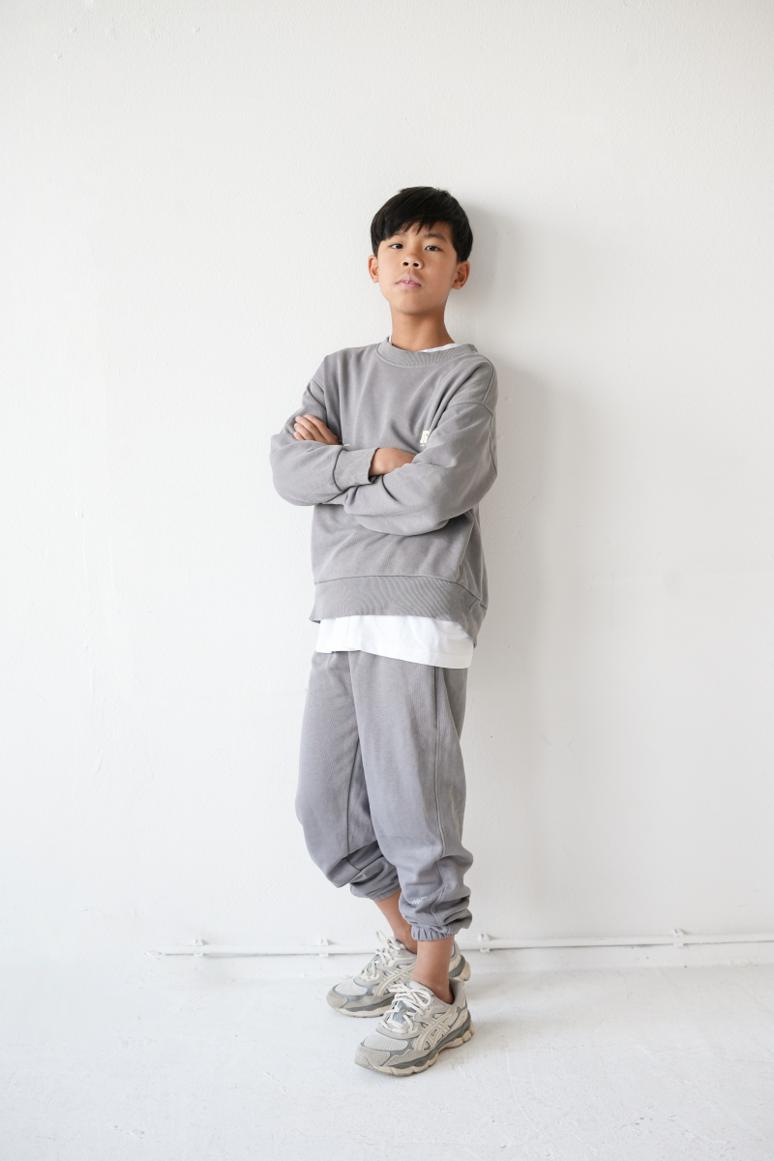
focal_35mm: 50
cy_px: 580
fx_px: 1612
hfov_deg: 27.0
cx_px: 387
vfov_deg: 39.6
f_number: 3.2
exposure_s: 1/250
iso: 800
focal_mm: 50
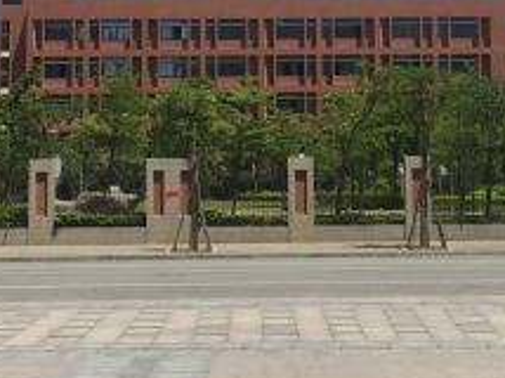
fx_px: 1384
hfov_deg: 20.7
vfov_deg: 15.4
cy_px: 51
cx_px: 281
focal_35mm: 95
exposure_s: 1/3049
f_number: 2.2
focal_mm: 4.15
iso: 32
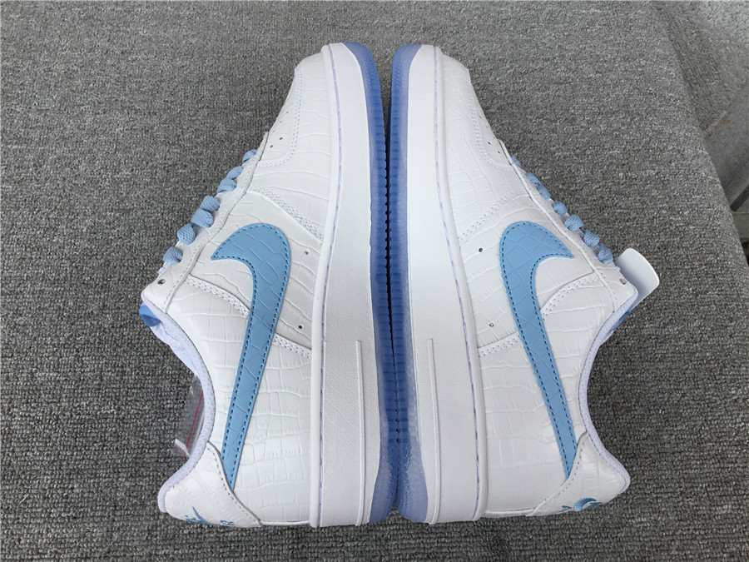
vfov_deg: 45.4
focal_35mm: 31
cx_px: 374
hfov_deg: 58.4
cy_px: 281
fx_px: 671
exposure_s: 1/177
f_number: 2.4
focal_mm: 3.3
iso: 25
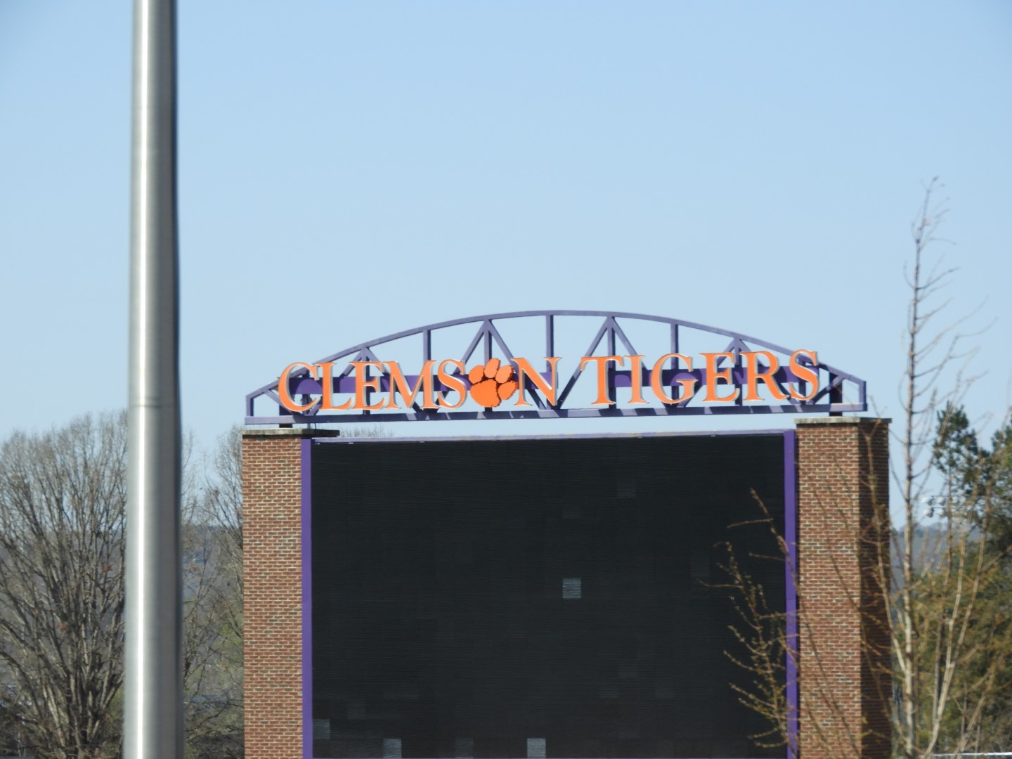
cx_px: 506
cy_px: 380
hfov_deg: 7.9
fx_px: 7309
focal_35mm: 250
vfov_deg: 5.9
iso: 100
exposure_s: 1/500
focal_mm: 44.8
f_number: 5.5
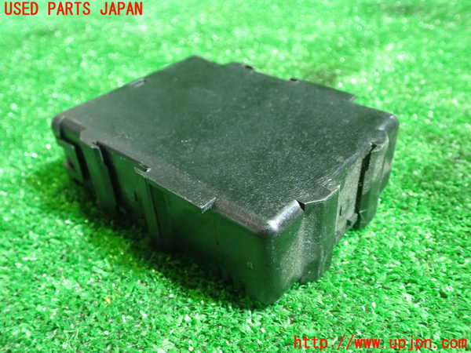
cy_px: 176
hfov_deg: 56.8
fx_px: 435
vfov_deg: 44.2
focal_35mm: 32
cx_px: 236
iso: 800
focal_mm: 5.79
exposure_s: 1/25
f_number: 2.4
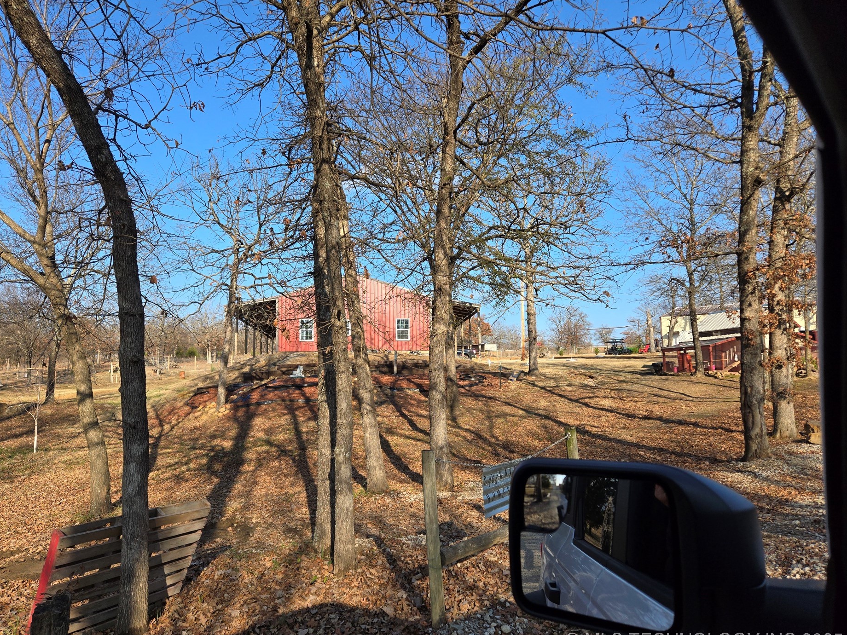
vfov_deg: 56.8
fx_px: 587
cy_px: 329
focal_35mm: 24
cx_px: 406
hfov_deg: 71.6
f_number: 1.8
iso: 25
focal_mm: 5.4
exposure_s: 1/1022
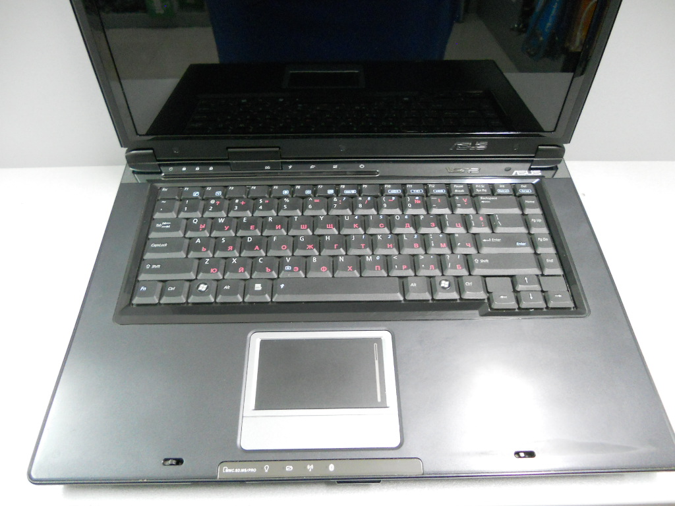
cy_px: 253
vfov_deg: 51.4
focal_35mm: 27
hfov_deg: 65.3
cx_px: 338
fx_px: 526
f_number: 3.2
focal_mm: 4.9
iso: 400
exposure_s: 1/15
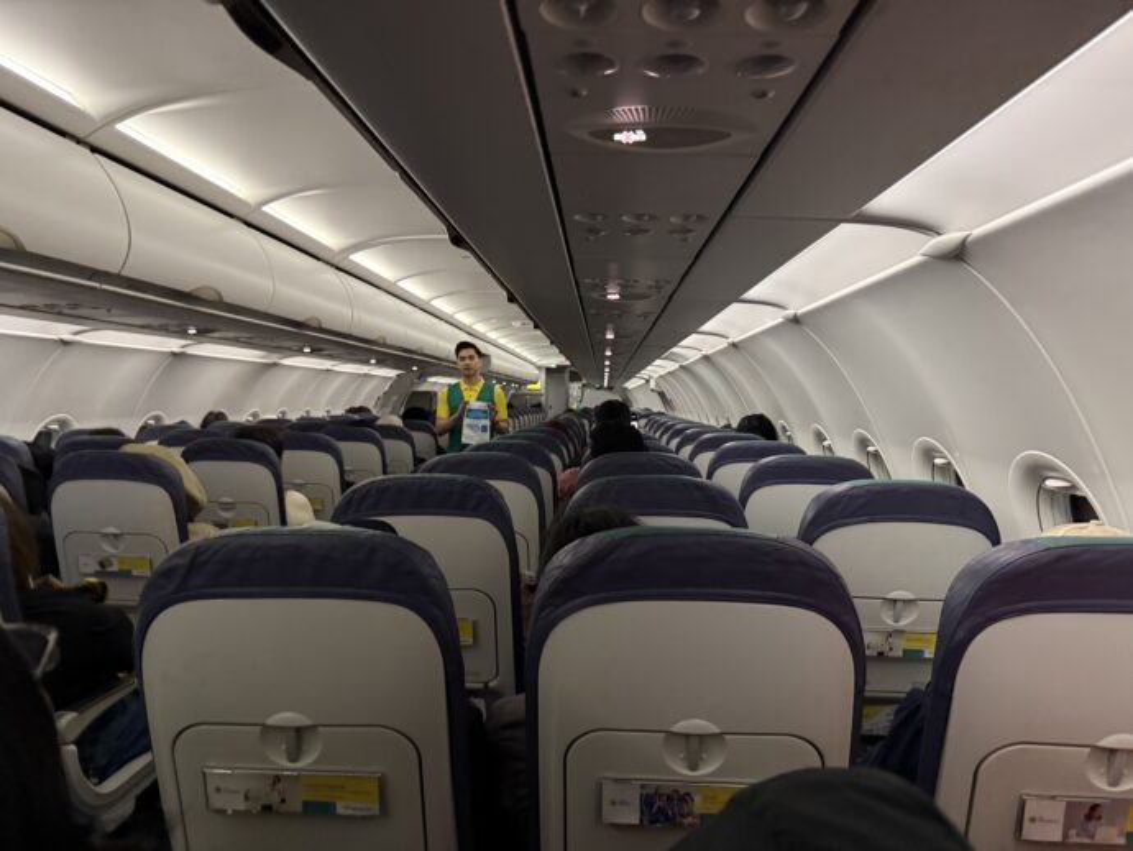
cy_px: 426
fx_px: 786
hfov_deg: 71.6
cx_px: 566
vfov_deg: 56.8
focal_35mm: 24
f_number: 1.78
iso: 800
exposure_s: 1/37
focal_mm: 6.76
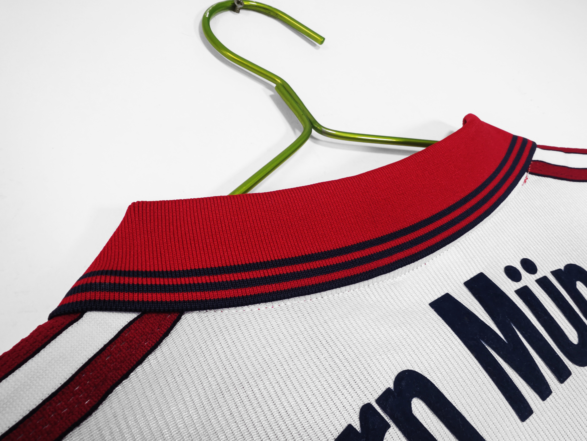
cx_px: 294
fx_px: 390
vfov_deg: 58.9
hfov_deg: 73.9
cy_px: 220
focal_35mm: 23
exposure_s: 1/100
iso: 189
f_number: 2.2
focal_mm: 2.59
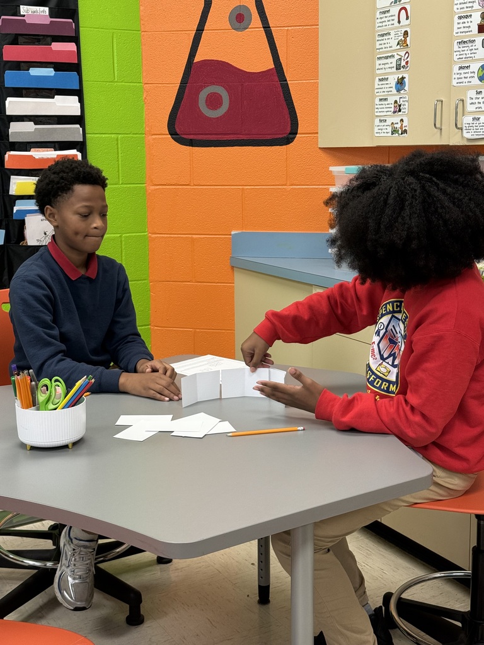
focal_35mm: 48
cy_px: 322
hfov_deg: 30.3
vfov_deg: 39.7
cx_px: 242
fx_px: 895
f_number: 1.78
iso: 125
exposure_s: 1/60
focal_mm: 6.76
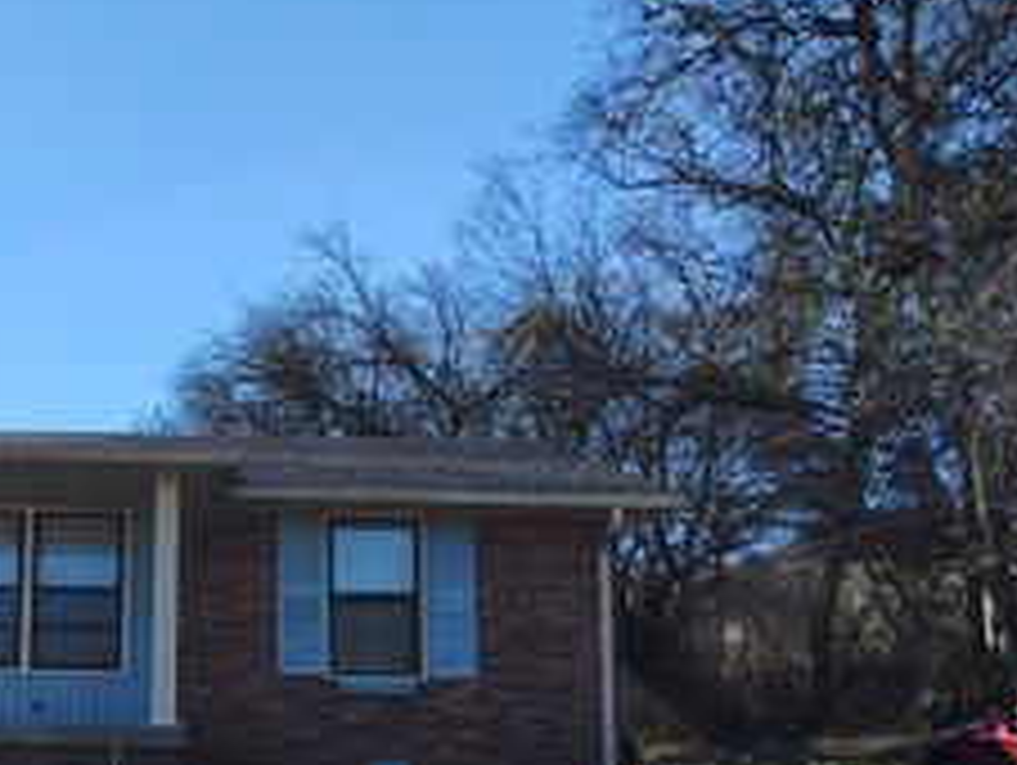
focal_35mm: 53
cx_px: 112
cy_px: 598
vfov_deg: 27.1
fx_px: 1559
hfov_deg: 34.3
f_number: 1.8
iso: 100
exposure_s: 1/1083
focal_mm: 5.56
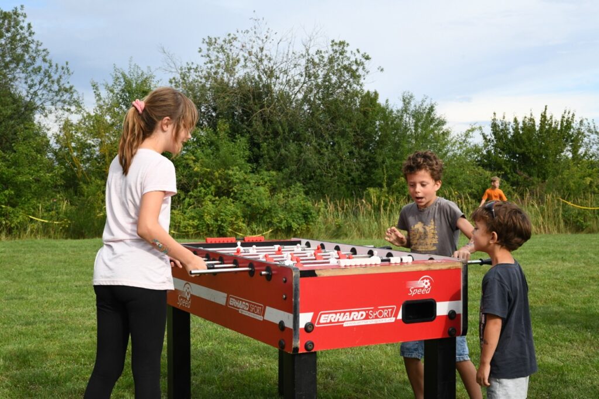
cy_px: 200
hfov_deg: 39.6
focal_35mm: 50
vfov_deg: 27.0
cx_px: 300
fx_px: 832
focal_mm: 50
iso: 1250
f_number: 9
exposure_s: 1/1000
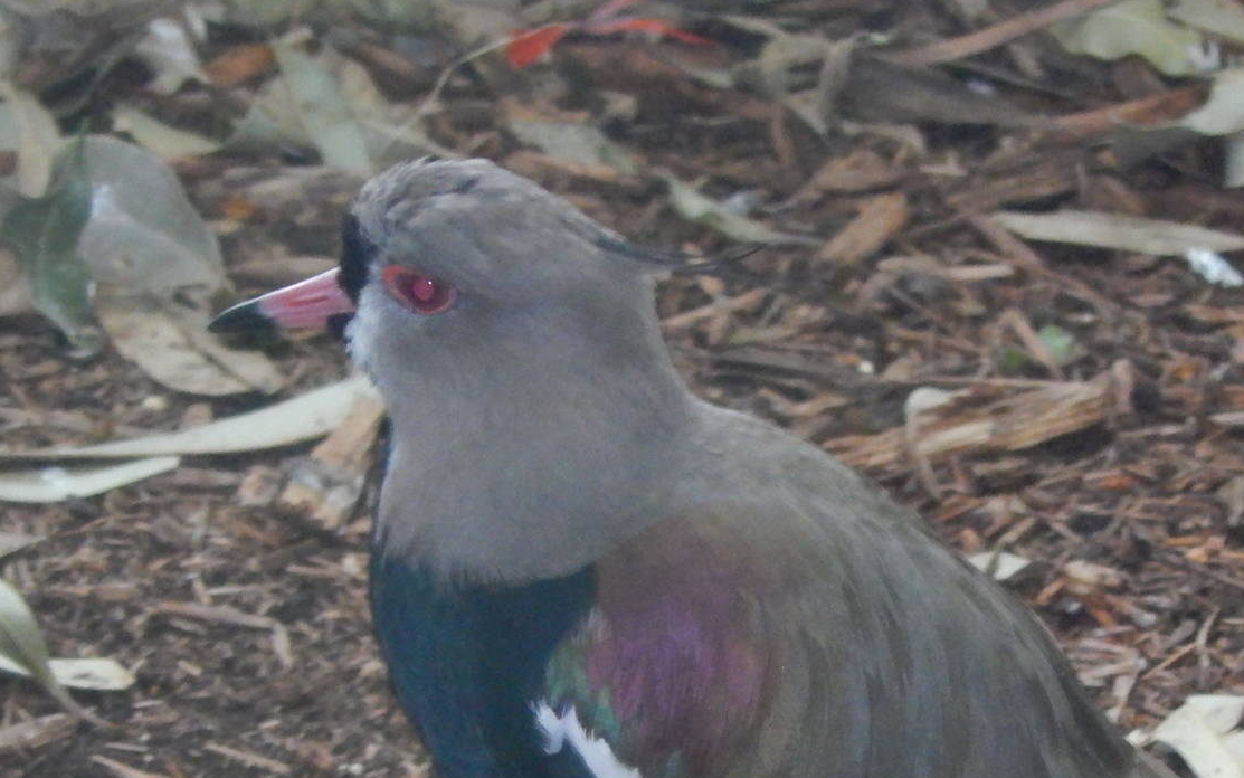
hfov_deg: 2.3
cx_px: 747
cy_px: 666
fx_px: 31162
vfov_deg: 1.4
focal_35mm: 919
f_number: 5.8
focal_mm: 107.1
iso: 1600
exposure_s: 1/125
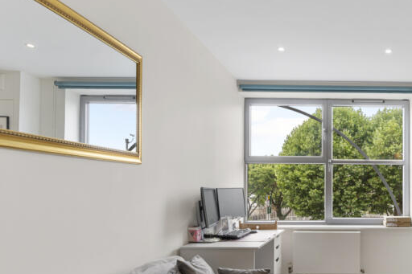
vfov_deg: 45.1
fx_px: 320
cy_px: 198
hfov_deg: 58.7
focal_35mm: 28
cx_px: 348
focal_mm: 14
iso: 200
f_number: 16
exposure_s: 1/6
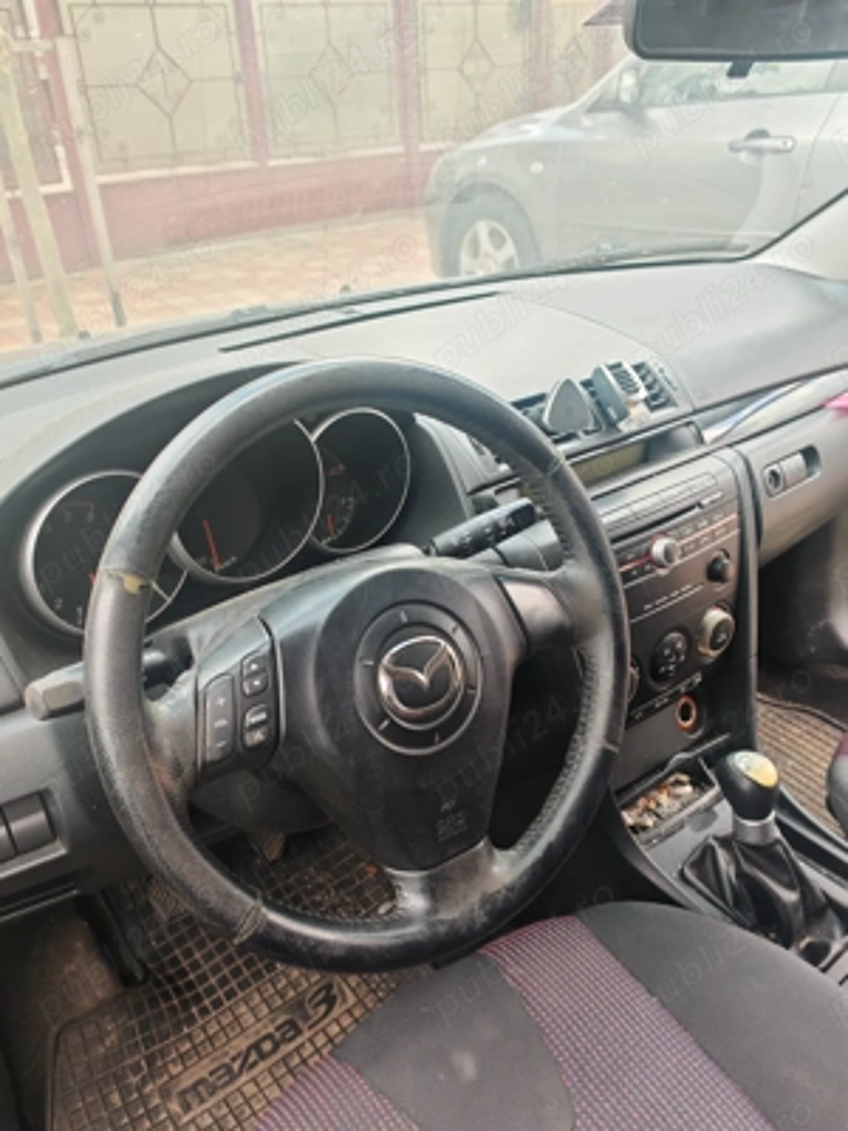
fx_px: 882
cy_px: 566
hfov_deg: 51.4
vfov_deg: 65.3
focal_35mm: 27
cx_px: 424
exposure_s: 1/230
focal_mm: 6.83
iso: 125
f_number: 2
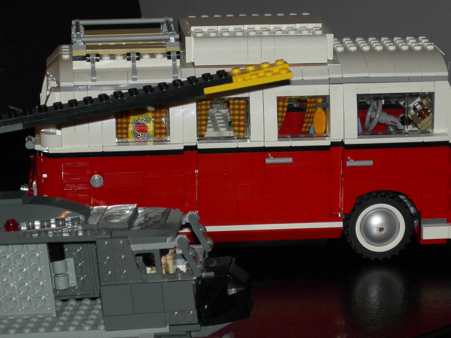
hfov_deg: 13.1
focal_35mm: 151
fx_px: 1967
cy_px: 149
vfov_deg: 9.8
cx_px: 253
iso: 64
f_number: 5.2
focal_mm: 26.3
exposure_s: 1/120
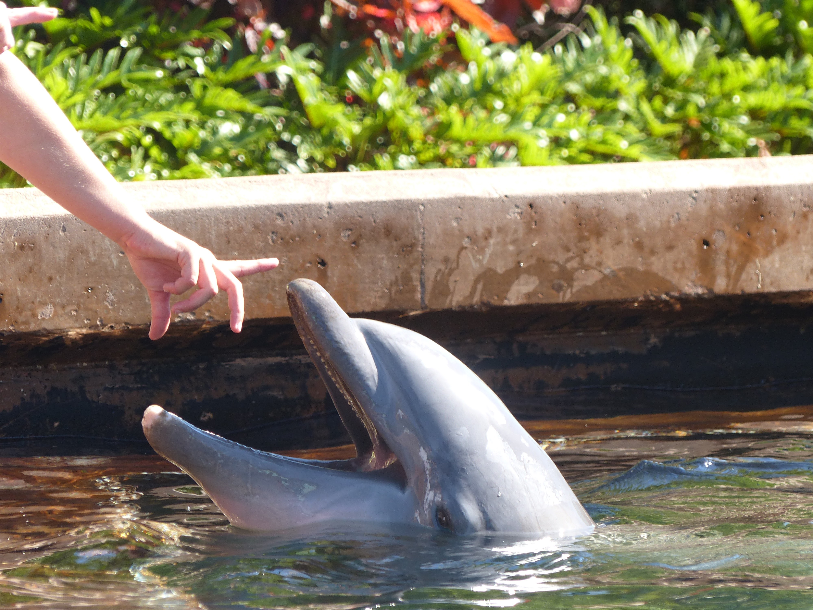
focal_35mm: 420
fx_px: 9864
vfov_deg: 3.5
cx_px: 406
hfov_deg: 4.7
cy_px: 305
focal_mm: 75.6
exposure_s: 1/250
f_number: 4
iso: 100
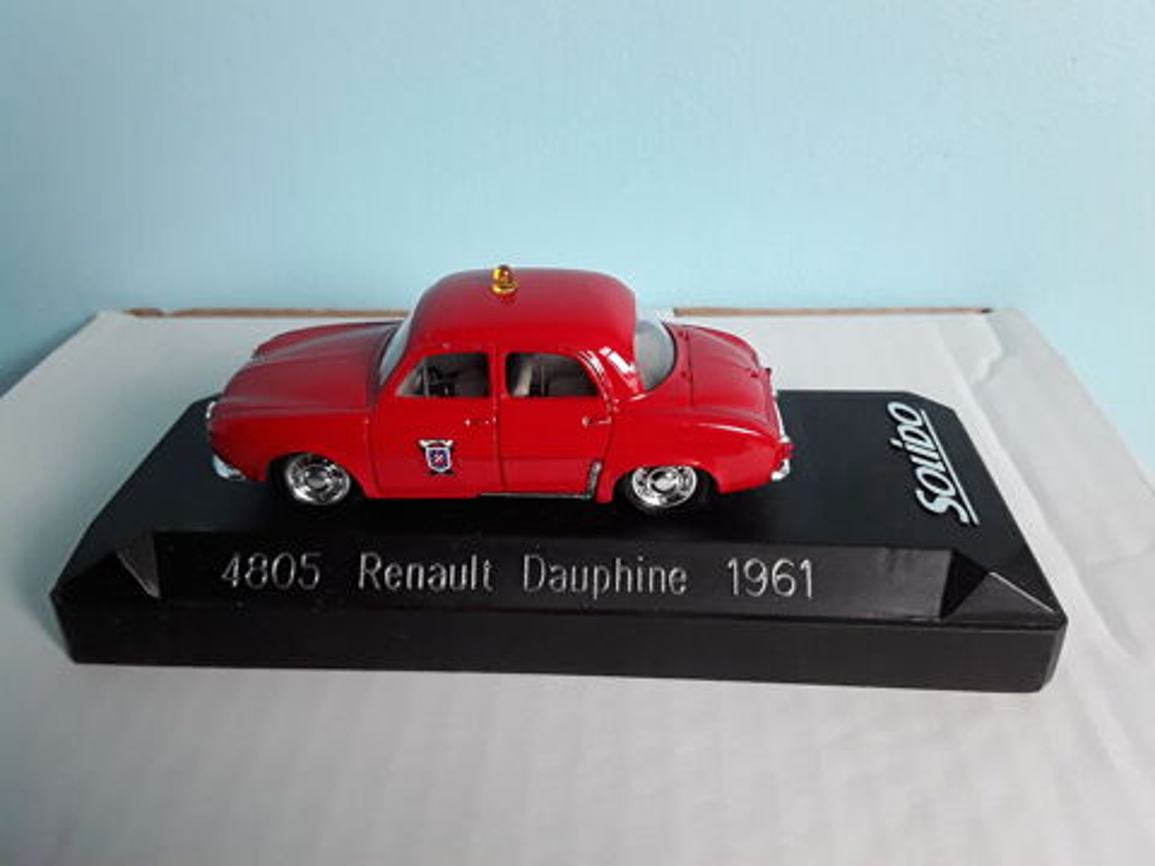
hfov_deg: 65.3
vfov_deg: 51.4
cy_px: 433
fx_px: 901
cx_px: 578
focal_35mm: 27
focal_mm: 2.91
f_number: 1.9
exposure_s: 1/30
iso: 160
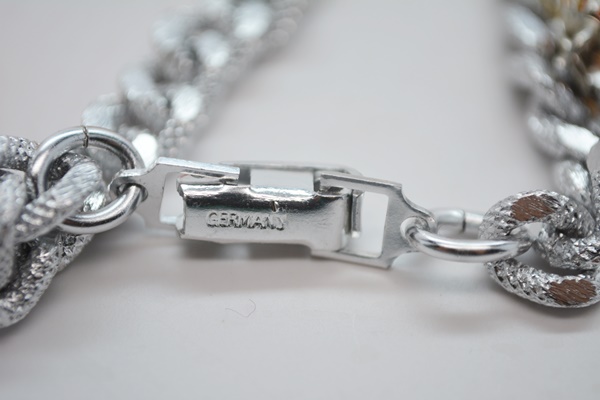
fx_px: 1375
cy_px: 200
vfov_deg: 16.6
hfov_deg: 24.6
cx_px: 300
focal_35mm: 82
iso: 250
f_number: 5.6
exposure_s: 1/125
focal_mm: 55
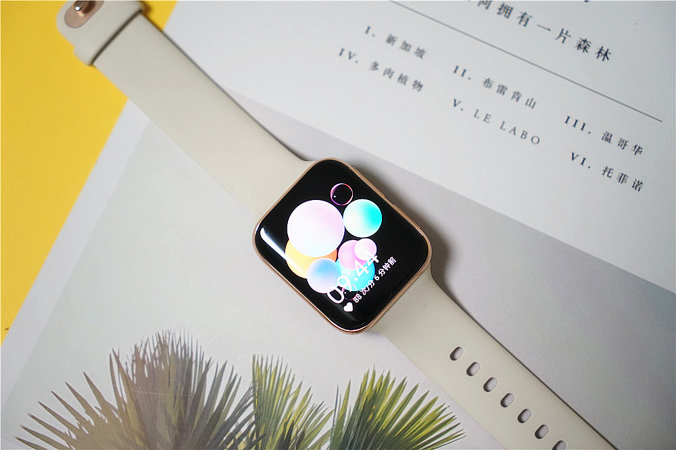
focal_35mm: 68
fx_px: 1276
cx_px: 338
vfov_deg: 20.0
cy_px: 225
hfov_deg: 29.7
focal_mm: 68
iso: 1600
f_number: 4.5
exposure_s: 1/100
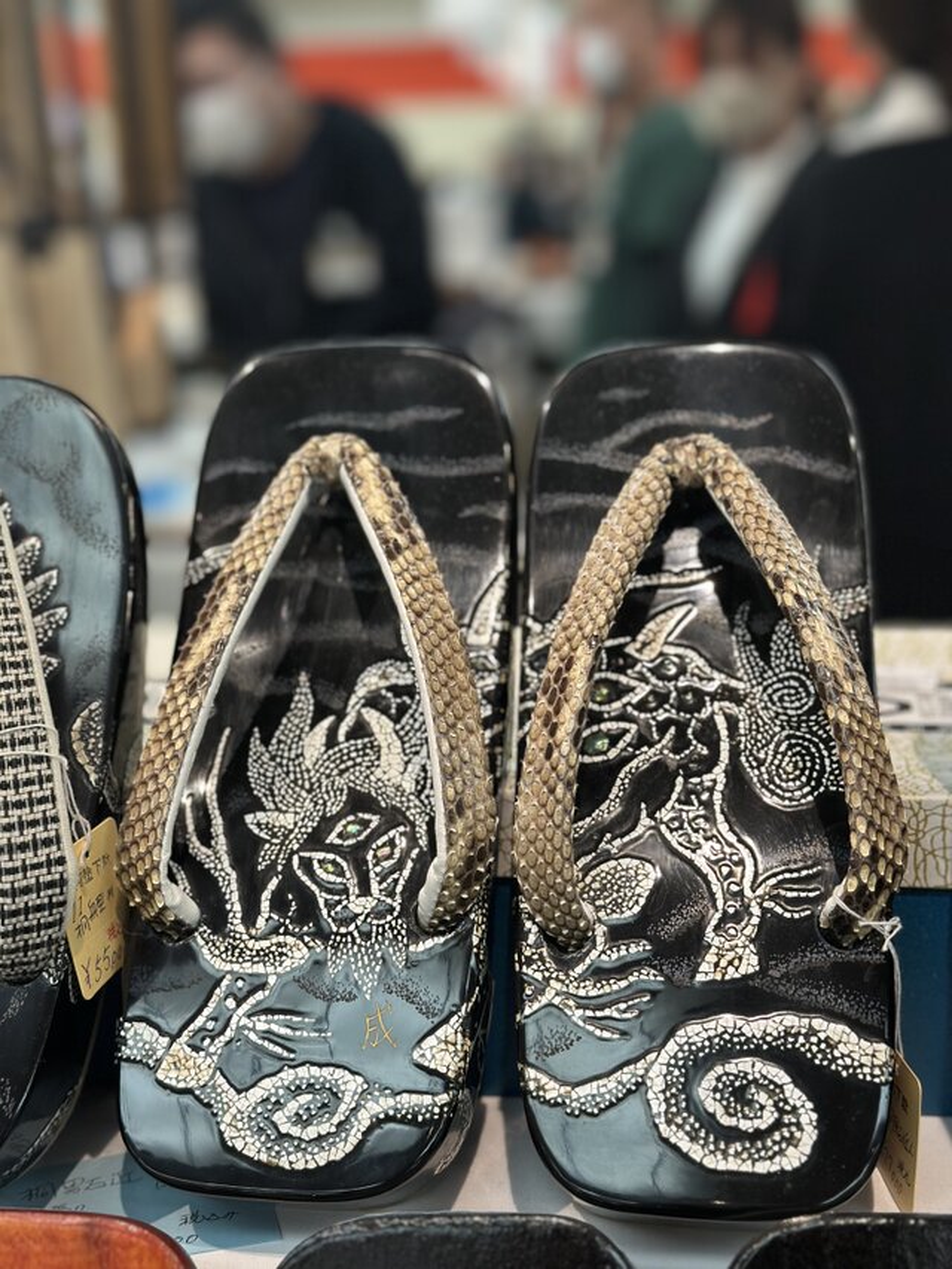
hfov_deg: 30.3
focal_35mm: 48
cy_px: 634
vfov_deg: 39.7
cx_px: 476
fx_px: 1760
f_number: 1.78
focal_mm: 6.86
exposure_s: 1/50
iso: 80
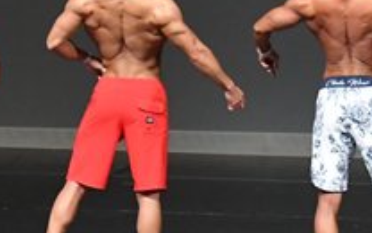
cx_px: 105
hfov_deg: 3.3
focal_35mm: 639
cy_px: 70
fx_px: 6478
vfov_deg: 2.1
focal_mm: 112
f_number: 5.6
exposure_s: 1/400
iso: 4000
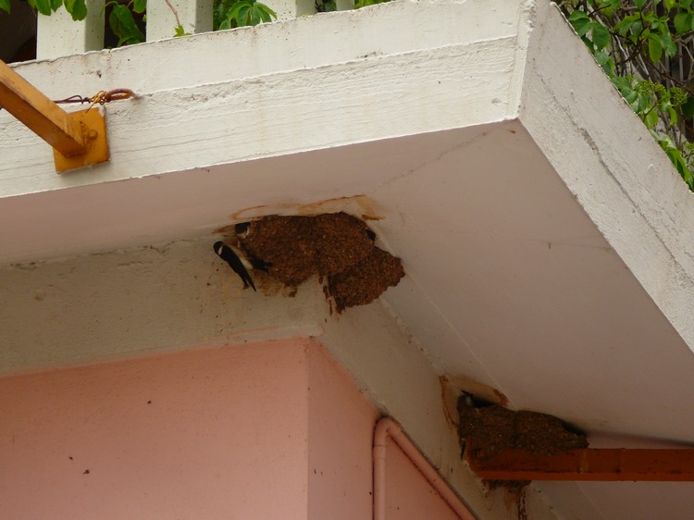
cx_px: 347
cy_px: 260
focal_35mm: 420
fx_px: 8418
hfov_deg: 4.7
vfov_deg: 3.5
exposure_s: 1/125
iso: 125
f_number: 3.7
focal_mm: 88.8
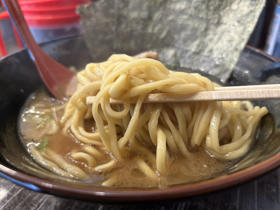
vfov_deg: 53.1
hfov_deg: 67.3
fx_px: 210
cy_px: 105
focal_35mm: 26
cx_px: 140
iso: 80
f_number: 1.5
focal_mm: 5.7
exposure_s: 1/50
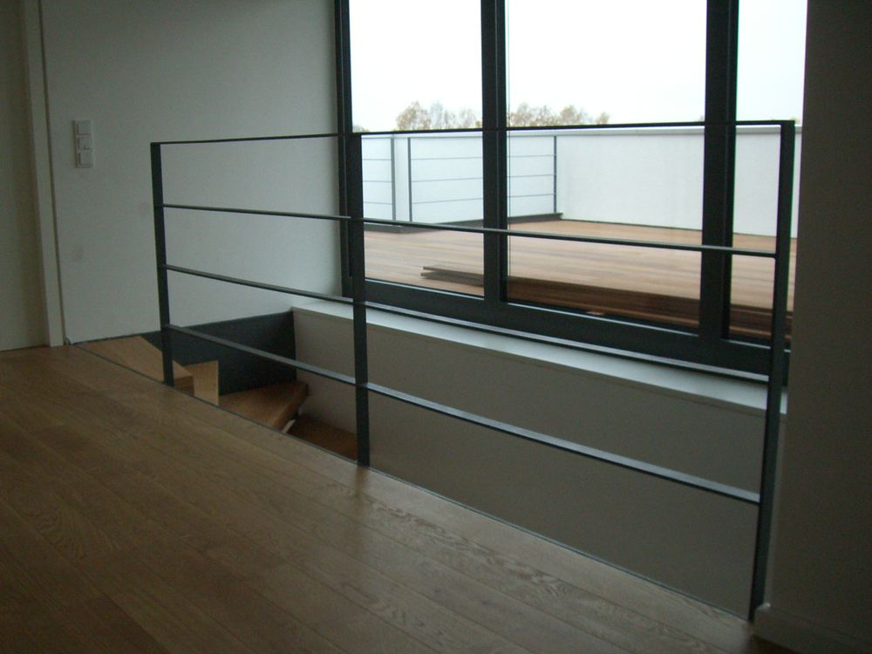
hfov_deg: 49.0
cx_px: 436
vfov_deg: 37.7
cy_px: 327
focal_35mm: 38
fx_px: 957
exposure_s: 1/80
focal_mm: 6.2
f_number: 2.7
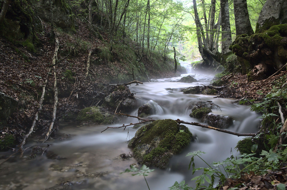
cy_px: 95
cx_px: 144
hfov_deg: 54.5
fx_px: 279
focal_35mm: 35
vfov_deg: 37.8
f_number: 8
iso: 2000
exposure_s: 30
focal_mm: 23
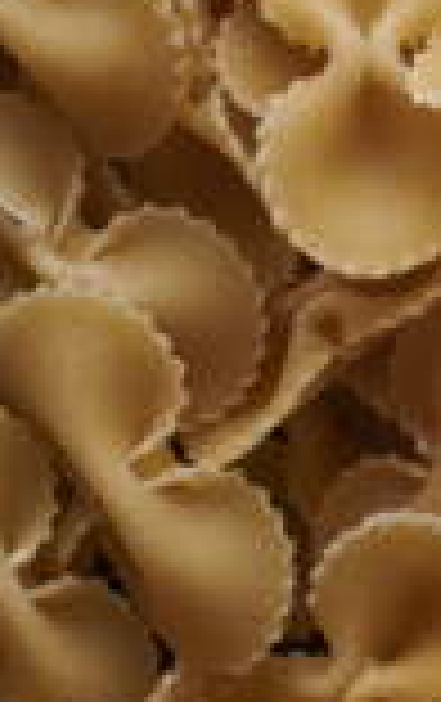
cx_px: 1764
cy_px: 130
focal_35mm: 261
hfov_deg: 4.6
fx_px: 5001
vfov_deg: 8.0
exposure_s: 1/100
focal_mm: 50
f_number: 8
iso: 160
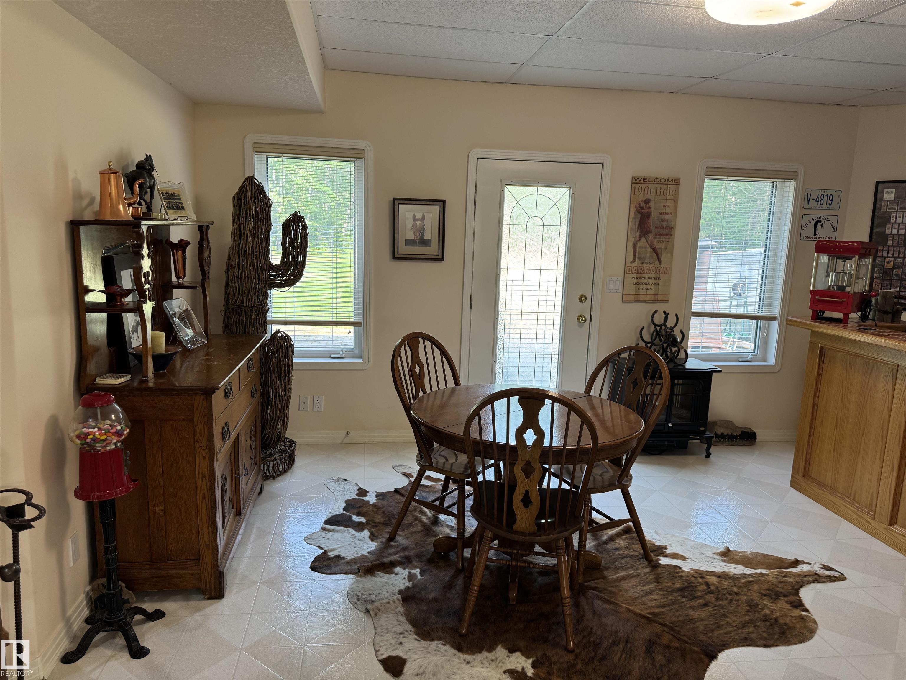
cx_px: 453
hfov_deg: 71.6
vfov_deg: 56.8
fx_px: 628
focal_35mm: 24
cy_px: 340
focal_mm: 6.76
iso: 160
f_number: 1.78
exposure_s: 1/120
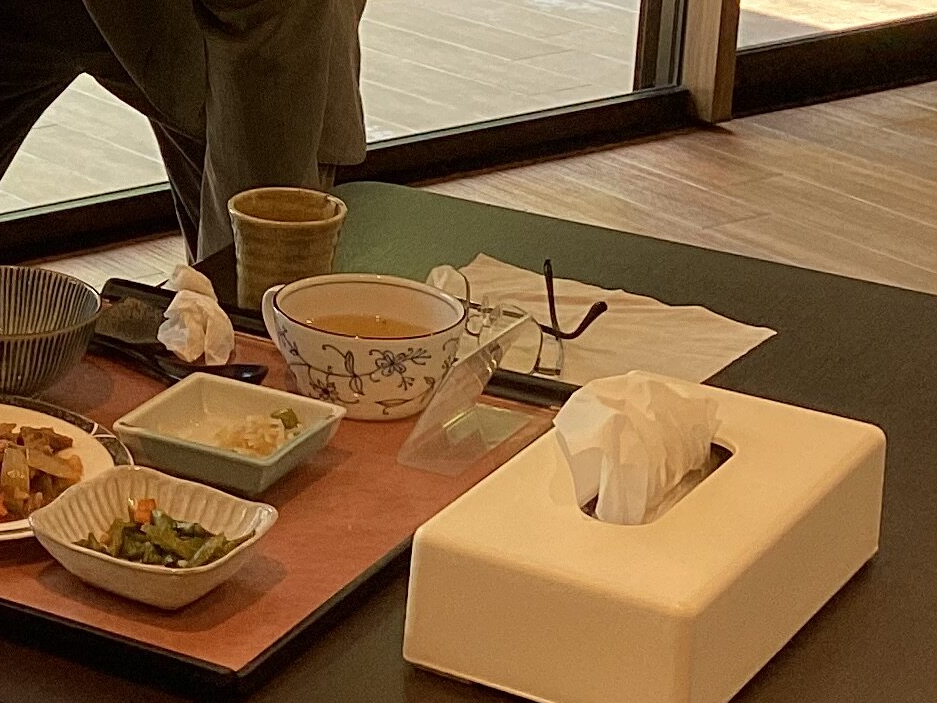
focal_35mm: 108
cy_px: 103
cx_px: -264
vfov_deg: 13.6
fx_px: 2924
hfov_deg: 17.2
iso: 40
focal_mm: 3.3
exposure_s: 1/120
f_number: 2.4
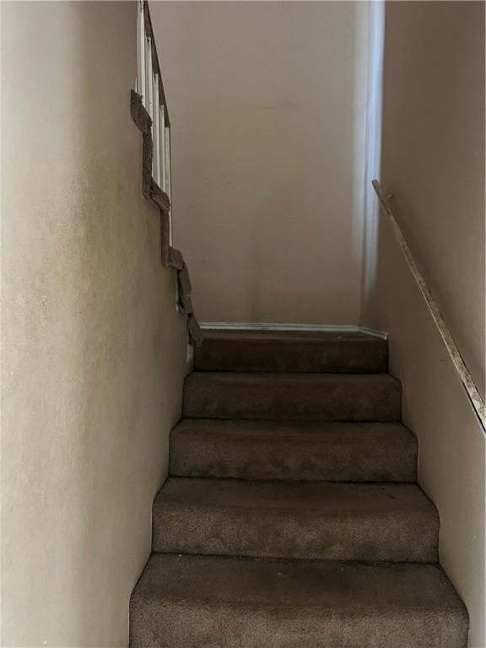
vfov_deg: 67.3
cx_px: 243
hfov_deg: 53.1
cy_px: 324
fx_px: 487
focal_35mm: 26
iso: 640
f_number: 1.5
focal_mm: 5.7
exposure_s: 1/30
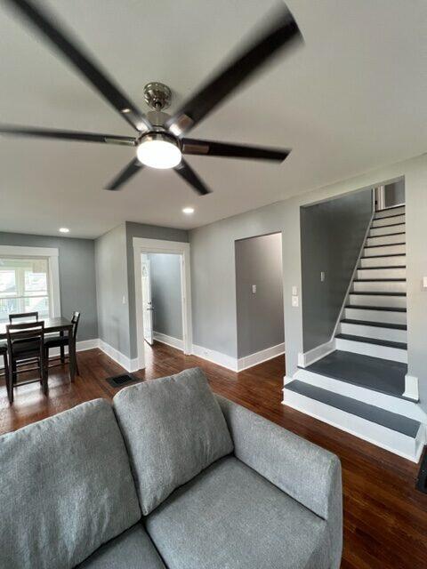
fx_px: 214
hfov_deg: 89.9
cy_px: 284
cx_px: 214
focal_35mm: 13
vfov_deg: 106.2
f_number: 1.8
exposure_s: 1/120
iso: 125
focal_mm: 1.57
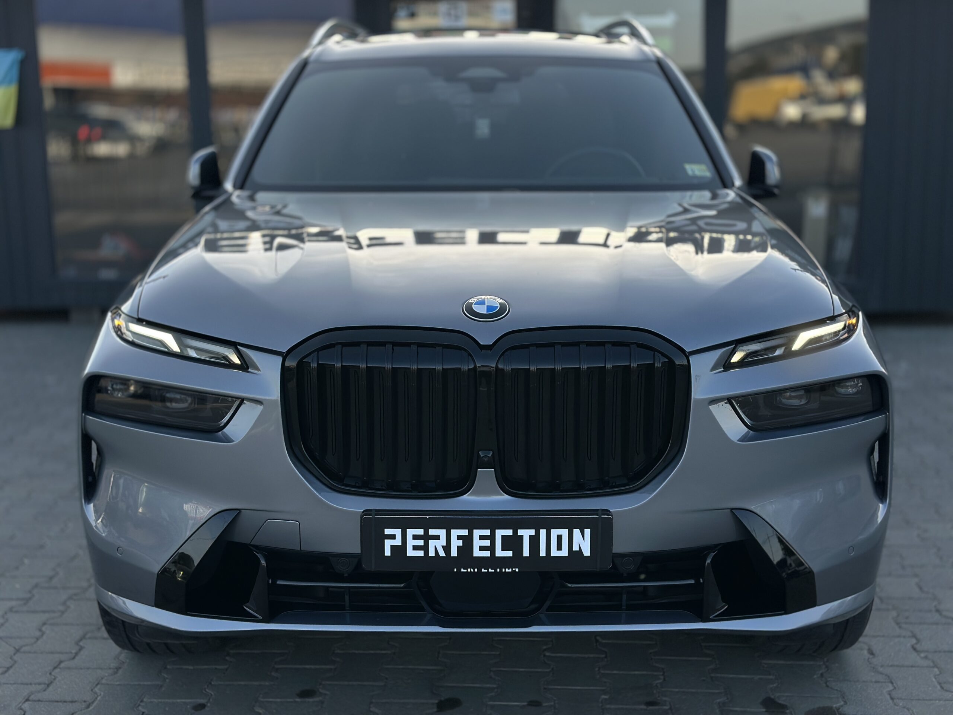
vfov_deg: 30.3
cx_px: 476
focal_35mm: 48
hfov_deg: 39.7
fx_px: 1321
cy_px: 358
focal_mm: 6.86
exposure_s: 1/1613
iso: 80
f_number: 1.78
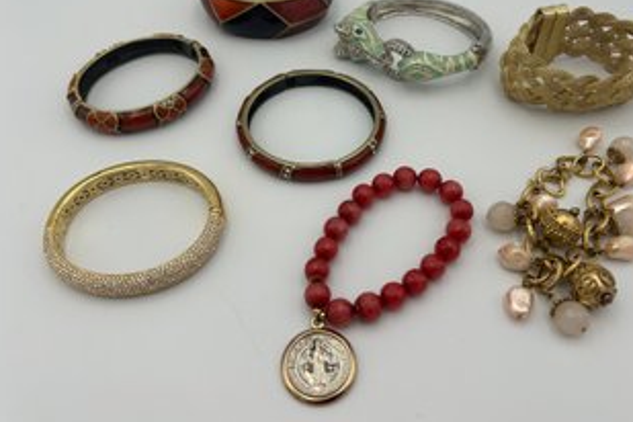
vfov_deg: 43.4
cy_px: 171
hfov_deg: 61.9
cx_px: 341
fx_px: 527
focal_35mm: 30
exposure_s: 1/1869
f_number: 1.5
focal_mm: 5.7
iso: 50
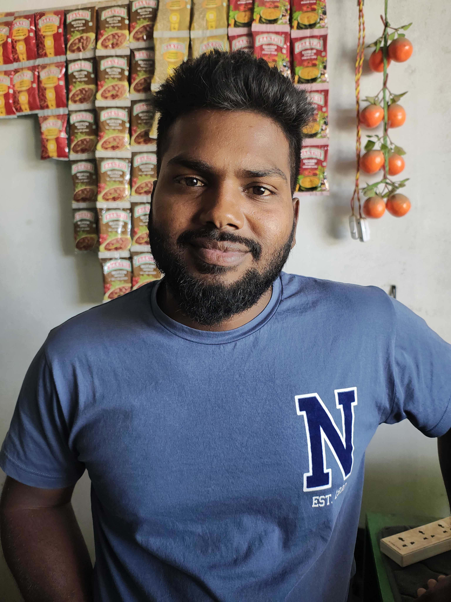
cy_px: 301
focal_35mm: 25
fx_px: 434
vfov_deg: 69.4
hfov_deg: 54.9
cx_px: 226
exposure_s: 1/60.2
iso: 205
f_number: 1.4
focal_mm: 5.89
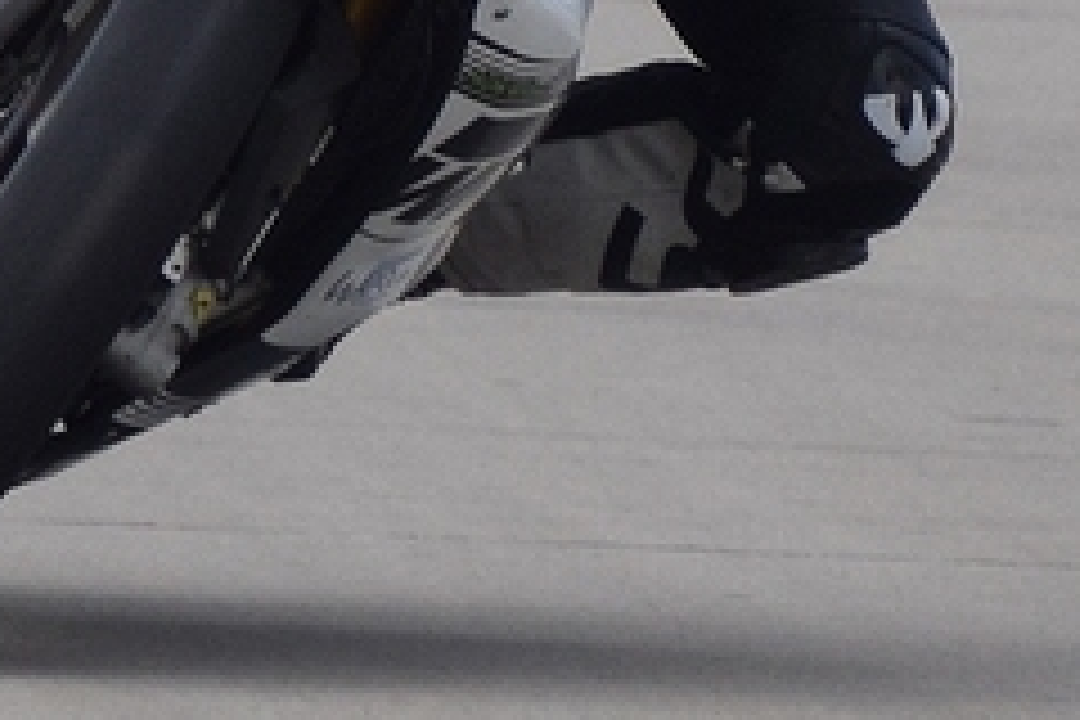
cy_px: -349
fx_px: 30028
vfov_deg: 1.4
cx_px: 482
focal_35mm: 1001
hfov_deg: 2.1
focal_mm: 200
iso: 400
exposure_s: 1/1250
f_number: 5.6
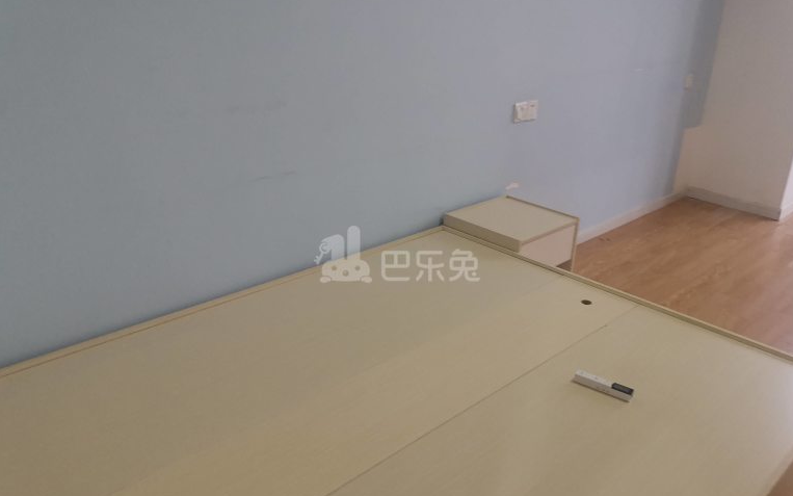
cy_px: 255
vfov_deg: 41.8
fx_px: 648
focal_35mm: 30
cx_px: 397
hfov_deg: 62.9
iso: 250
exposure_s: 1/50
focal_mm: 4.75
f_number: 1.8
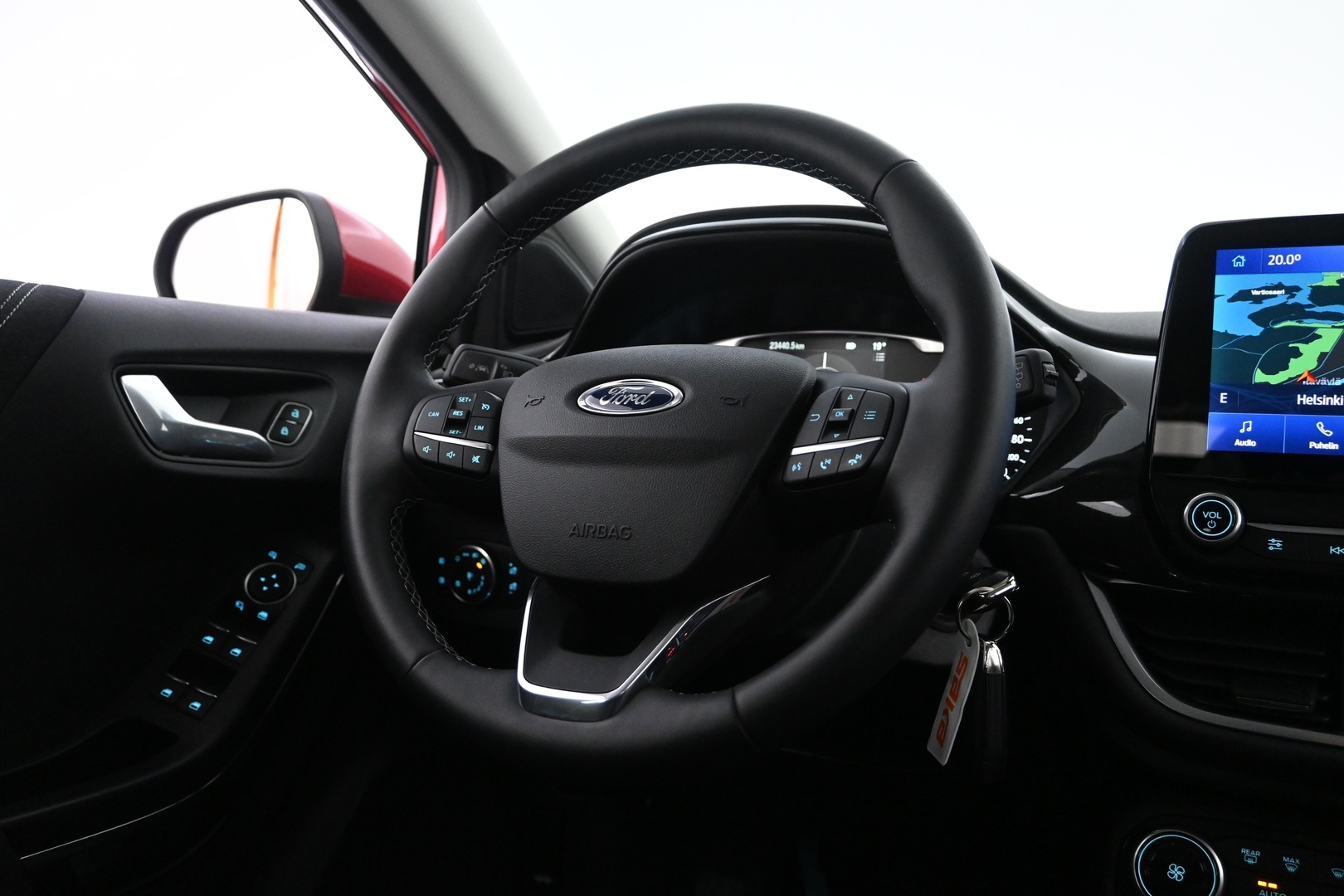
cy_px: 448
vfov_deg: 43.6
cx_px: 672
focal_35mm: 30
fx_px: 1120
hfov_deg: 61.9
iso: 3200
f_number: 3.8
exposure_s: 1/50
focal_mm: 20
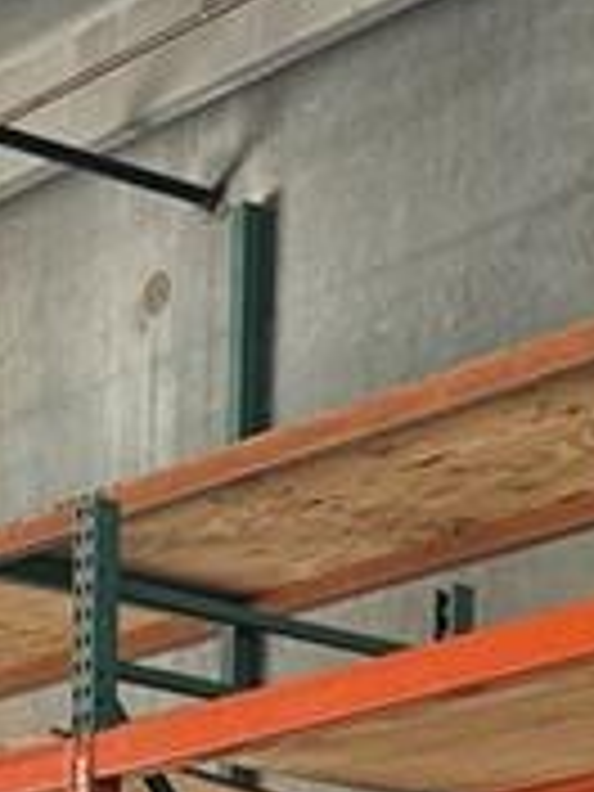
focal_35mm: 164
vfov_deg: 10.1
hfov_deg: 9.0
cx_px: 144
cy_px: 2066
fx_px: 3752
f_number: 1.78
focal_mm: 6.86
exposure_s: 1/60
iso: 160
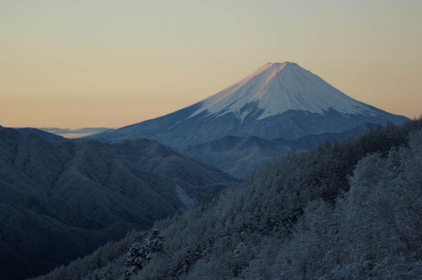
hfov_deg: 13.7
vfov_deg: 9.1
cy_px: 140
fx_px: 1757
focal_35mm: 150
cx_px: 211
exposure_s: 1/160
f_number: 4
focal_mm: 100
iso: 125
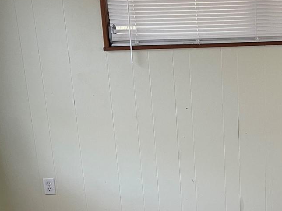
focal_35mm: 65
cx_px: 224
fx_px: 530
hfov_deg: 29.2
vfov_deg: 22.4
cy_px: 159
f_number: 1.6
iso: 250
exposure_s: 1/60
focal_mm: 5.1
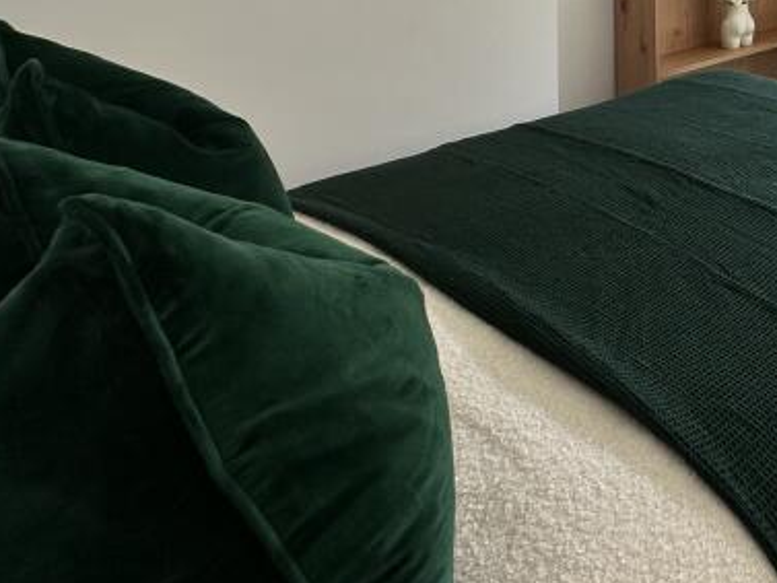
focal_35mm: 38
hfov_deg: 37.2
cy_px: -117
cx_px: 932
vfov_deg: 31.6
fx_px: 853
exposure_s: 1/113
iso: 40
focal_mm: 2.22
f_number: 2.2
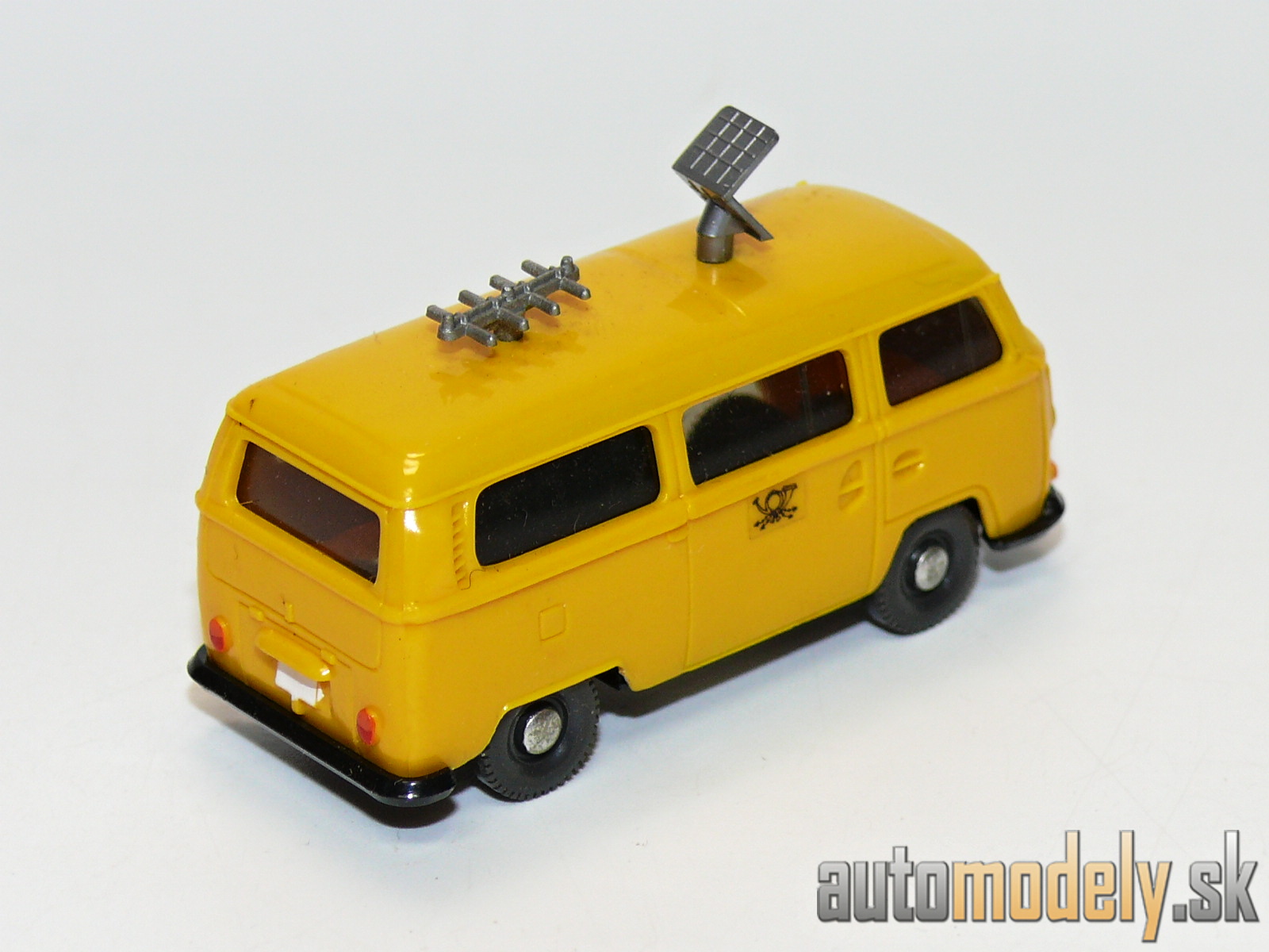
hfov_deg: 12.7
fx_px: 5682
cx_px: 634
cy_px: 476
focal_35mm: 155
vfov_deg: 9.6
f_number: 4
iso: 100
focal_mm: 18.3
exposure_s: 1/30
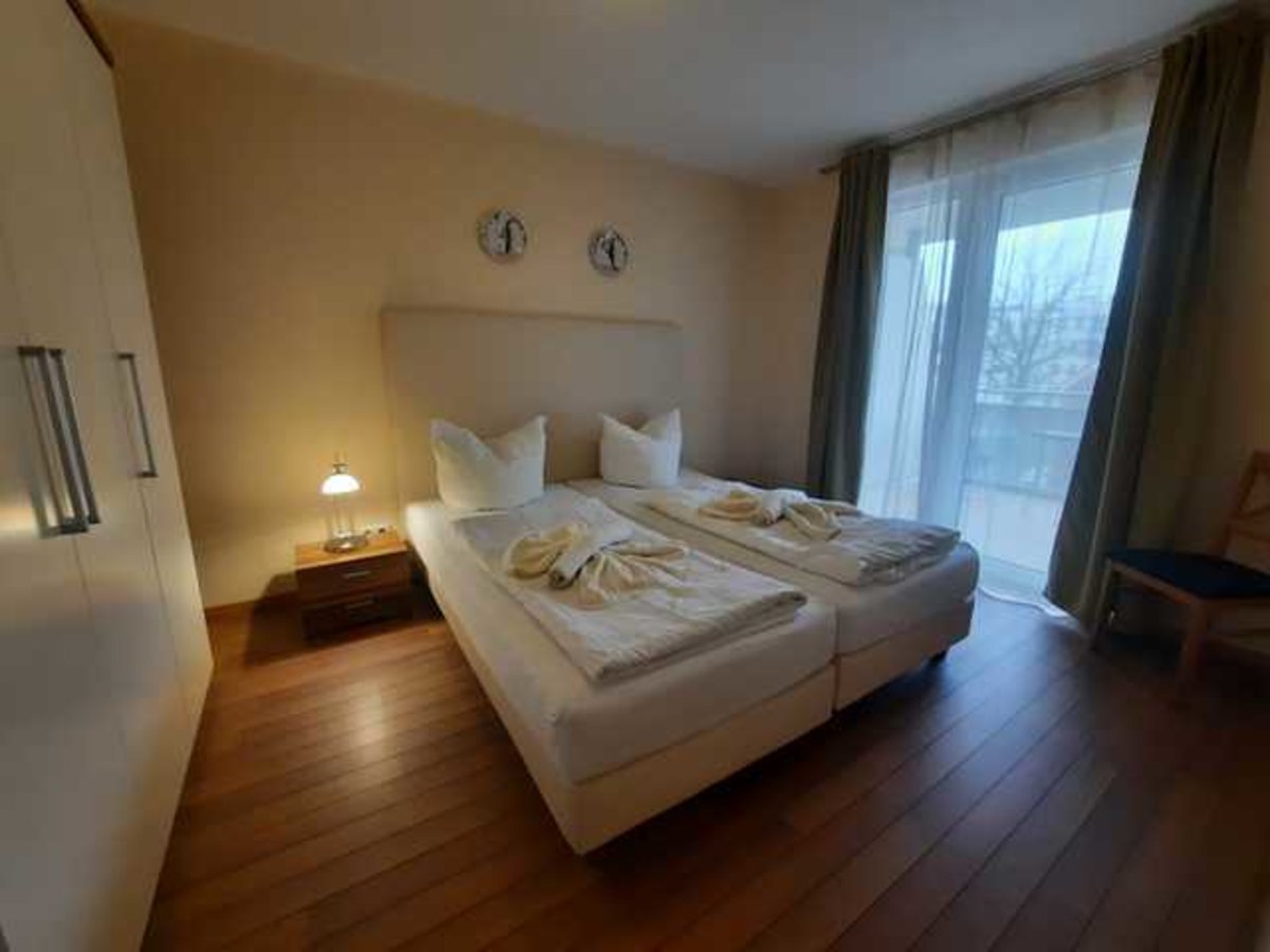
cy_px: 476
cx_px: 635
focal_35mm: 13
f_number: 2.2
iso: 200
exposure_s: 1/33
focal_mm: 1.74
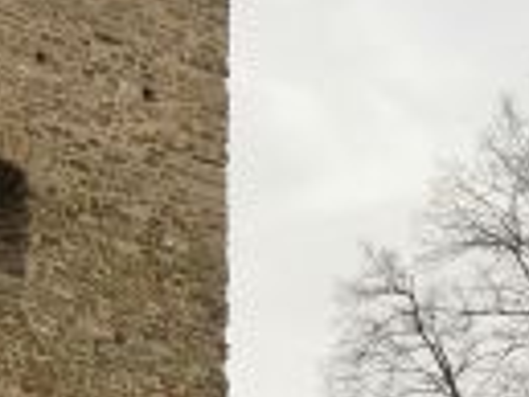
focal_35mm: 211
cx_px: 488
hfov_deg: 9.3
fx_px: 3227
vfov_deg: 7.0
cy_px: 520
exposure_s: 1/500
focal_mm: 6.1
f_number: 3.6
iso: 64
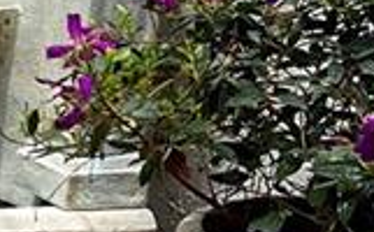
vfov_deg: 6.3
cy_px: 23
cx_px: -648
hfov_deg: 8.8
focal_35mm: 206
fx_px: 2096
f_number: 1.5
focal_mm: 5.7
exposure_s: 1/1147
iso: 50
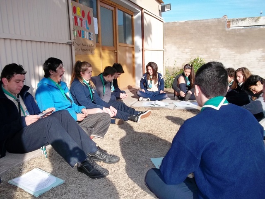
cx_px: 132
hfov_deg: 56.8
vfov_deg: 44.2
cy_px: 100
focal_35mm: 32
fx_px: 245
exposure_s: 1/1000
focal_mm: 5.7
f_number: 2.9
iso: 80
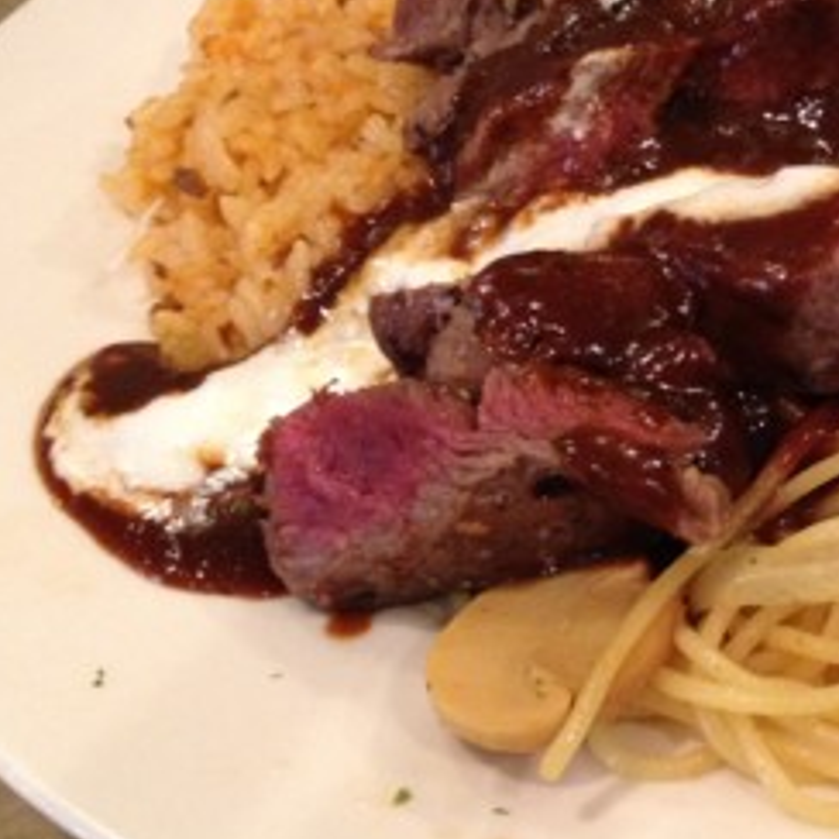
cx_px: 811
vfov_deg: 21.3
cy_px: 303
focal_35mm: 81
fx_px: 2221
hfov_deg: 20.8
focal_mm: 4.28
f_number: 2.4
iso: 320
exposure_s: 1/20
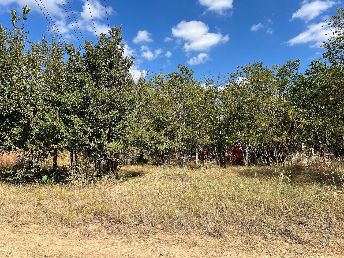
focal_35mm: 27
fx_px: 268
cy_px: 131
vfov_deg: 51.4
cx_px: 168
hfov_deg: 65.3
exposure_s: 1/3460
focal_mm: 5.7
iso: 50
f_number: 1.5
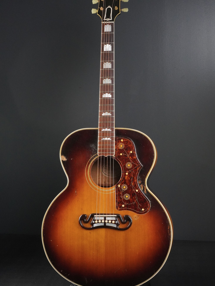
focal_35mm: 58
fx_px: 476
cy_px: 136
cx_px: 109
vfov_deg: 33.5
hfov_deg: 25.4
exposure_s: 1/60
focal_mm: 35
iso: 3200
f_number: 11
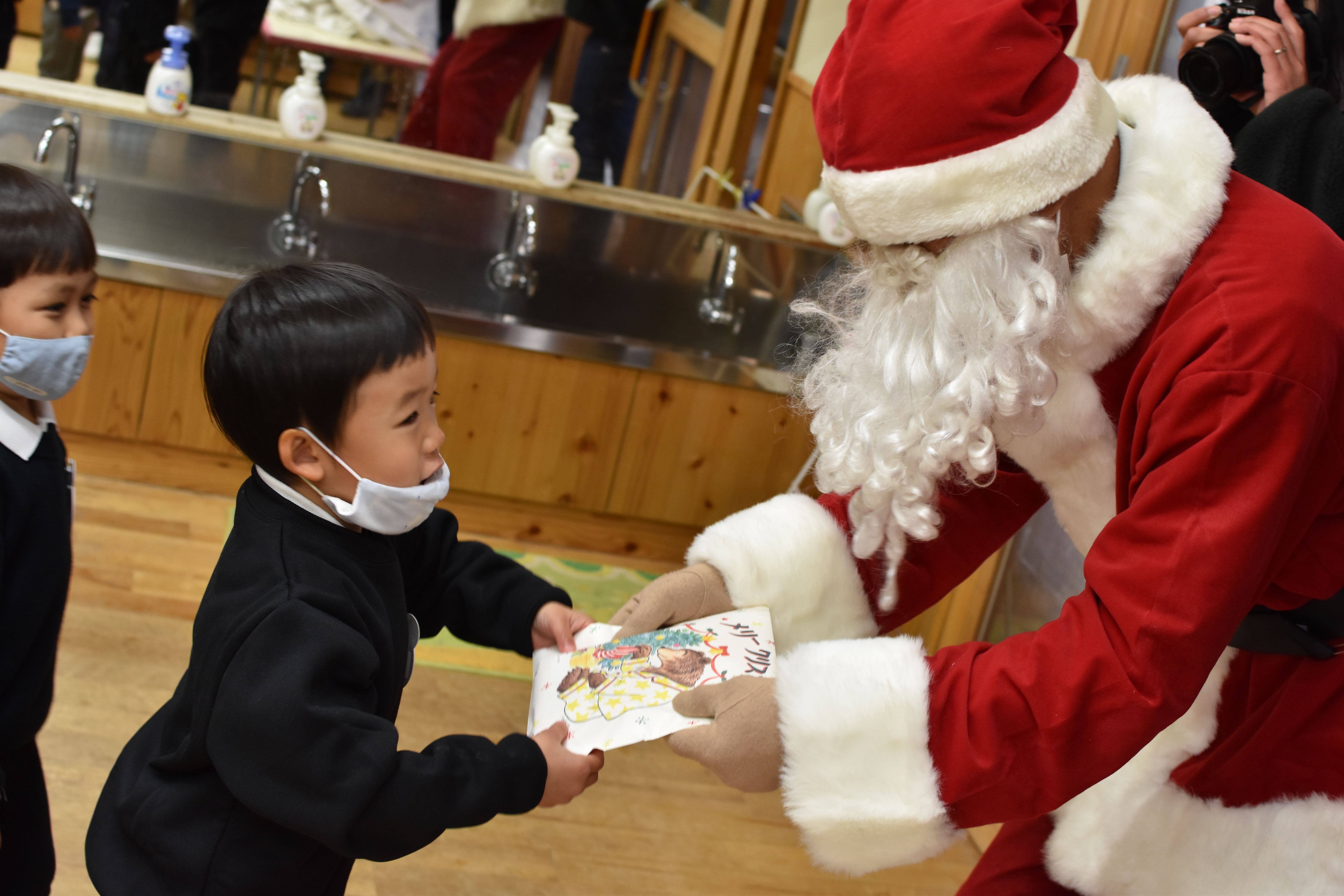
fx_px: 1960
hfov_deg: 37.9
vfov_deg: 25.8
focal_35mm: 52
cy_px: 448
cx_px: 672
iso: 800
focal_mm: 35
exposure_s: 1/60
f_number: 4
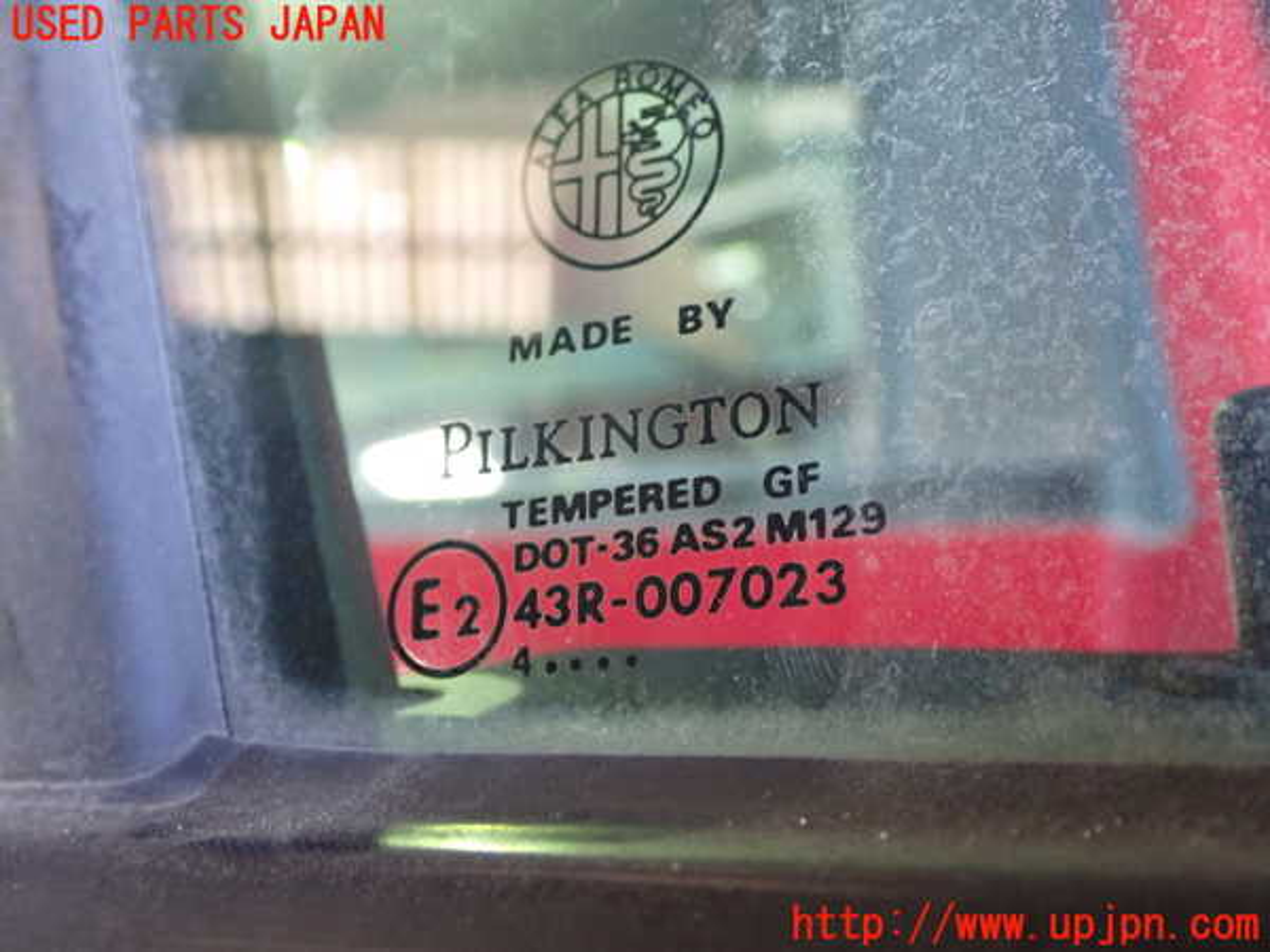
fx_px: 1724
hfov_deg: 40.4
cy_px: 476
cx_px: 635
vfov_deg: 30.9
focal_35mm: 47
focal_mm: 8.4
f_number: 3.1
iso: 800
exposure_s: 1/25
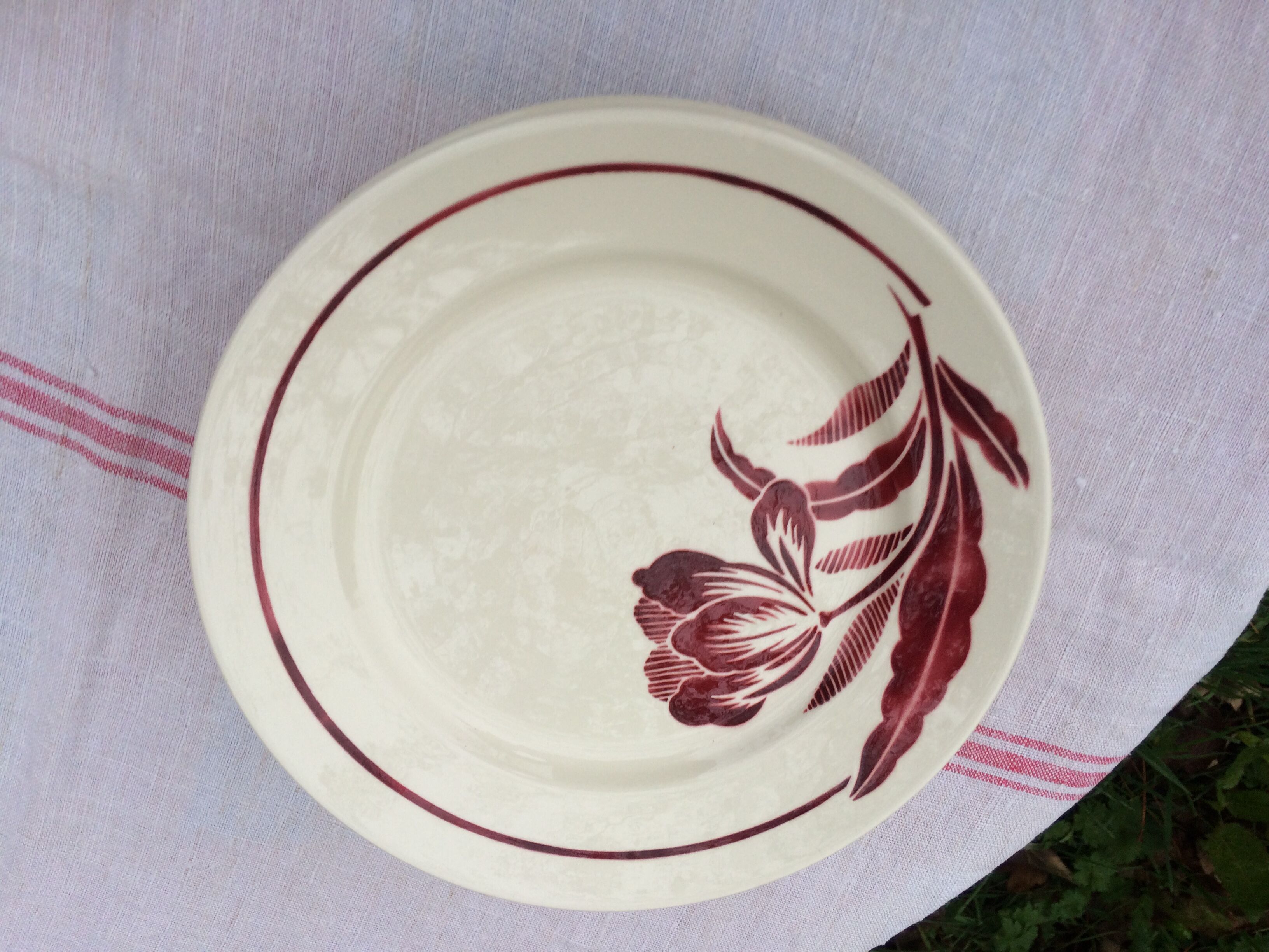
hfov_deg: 61.7
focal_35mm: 29
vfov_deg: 48.2
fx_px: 1063
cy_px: 476
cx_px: 634
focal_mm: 4.15
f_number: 2.2
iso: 50
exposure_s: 1/100
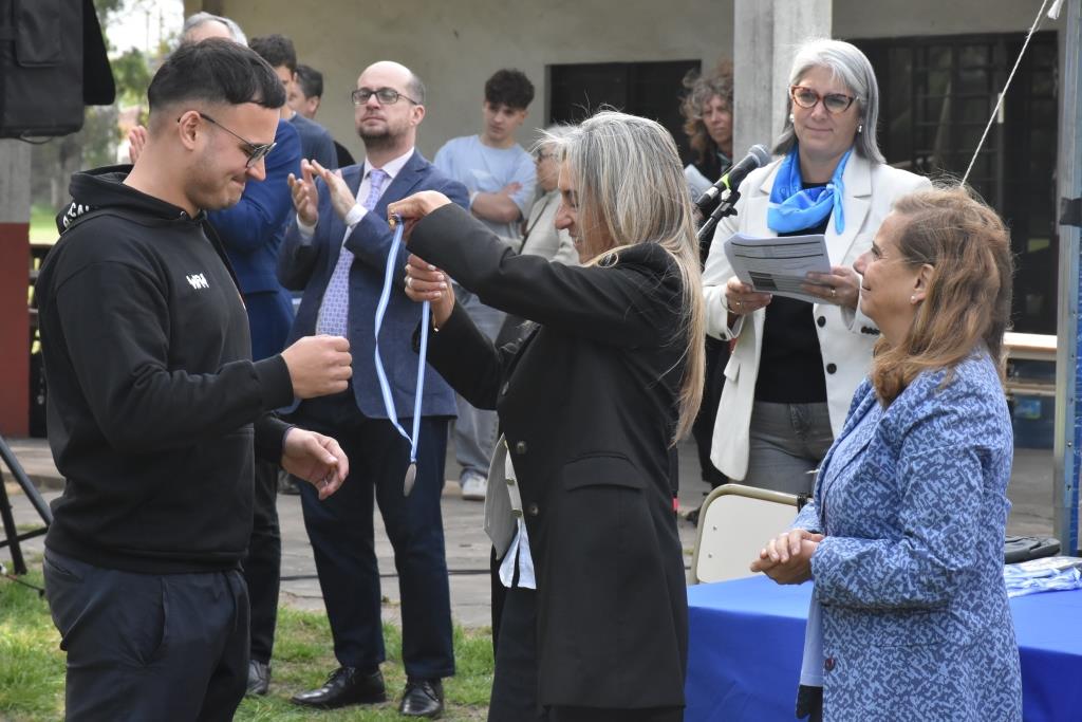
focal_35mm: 142
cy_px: 361
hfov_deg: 14.4
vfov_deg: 9.6
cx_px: 541
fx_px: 4283
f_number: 11
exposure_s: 1/500
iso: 1600
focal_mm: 95
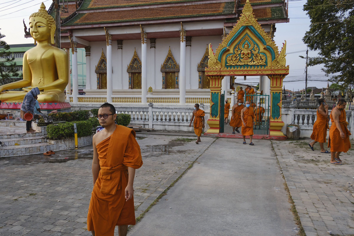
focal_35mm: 27
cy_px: 118
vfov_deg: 47.9
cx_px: 177
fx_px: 265
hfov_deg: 67.4
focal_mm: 18
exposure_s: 1/500
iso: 400
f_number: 5.6
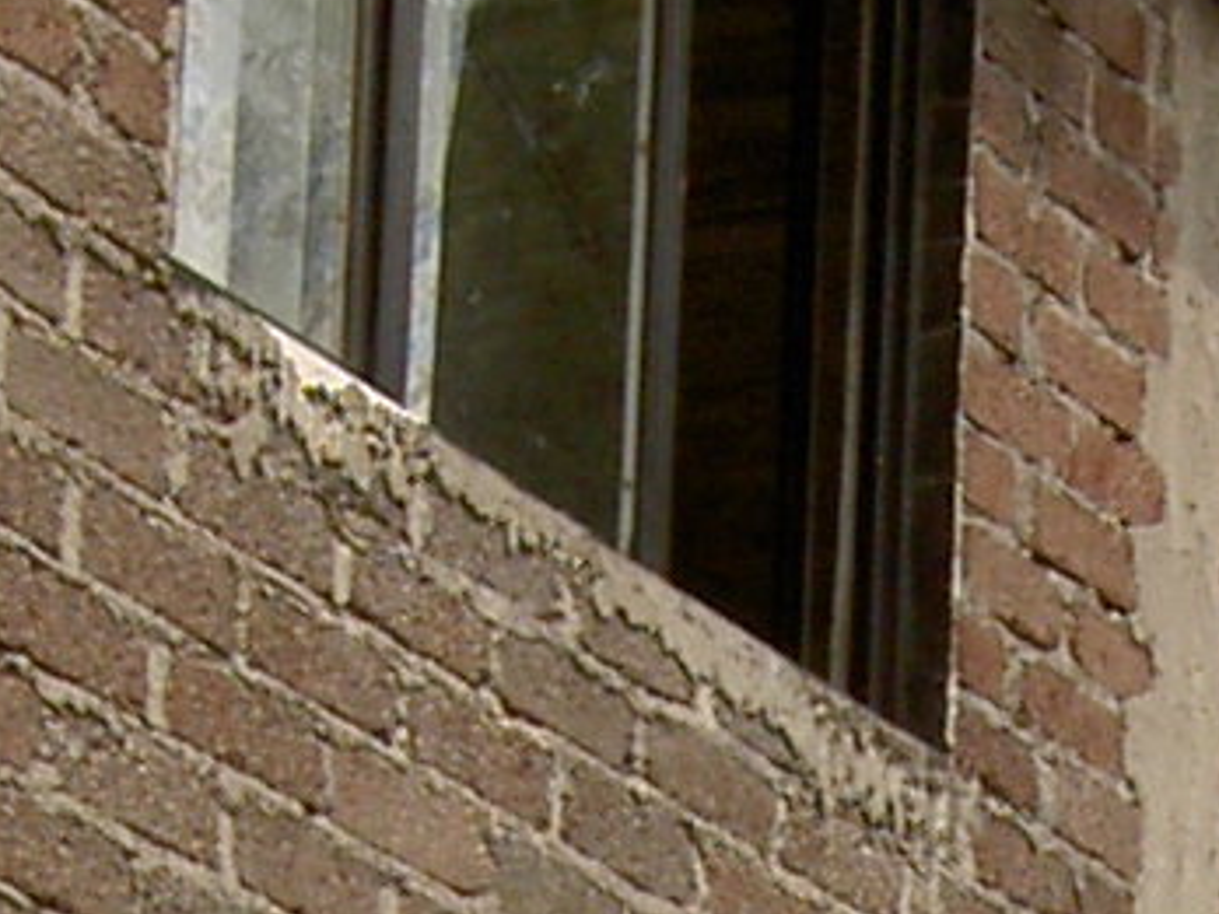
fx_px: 7818
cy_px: 2199
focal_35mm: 222
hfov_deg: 8.8
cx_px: 1583
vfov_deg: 6.4
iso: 50
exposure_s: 1/400
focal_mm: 5.6
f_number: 4.7
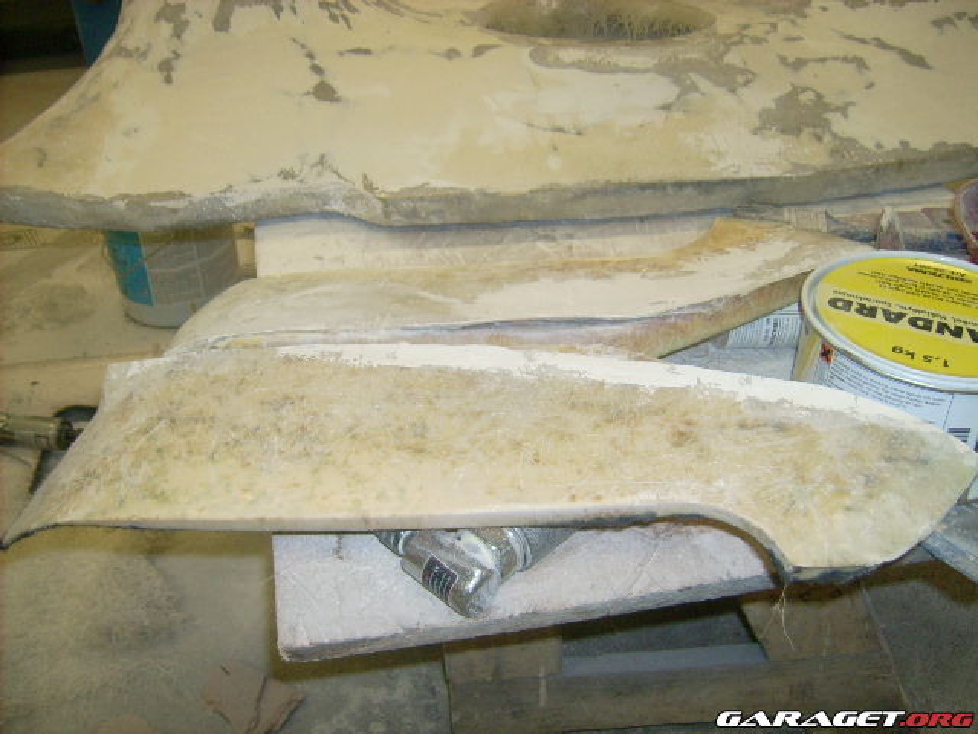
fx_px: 989
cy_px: 367
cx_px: 489
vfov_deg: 40.7
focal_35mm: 35
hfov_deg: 52.6
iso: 100
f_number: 2.8
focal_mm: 5.95
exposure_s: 1/60
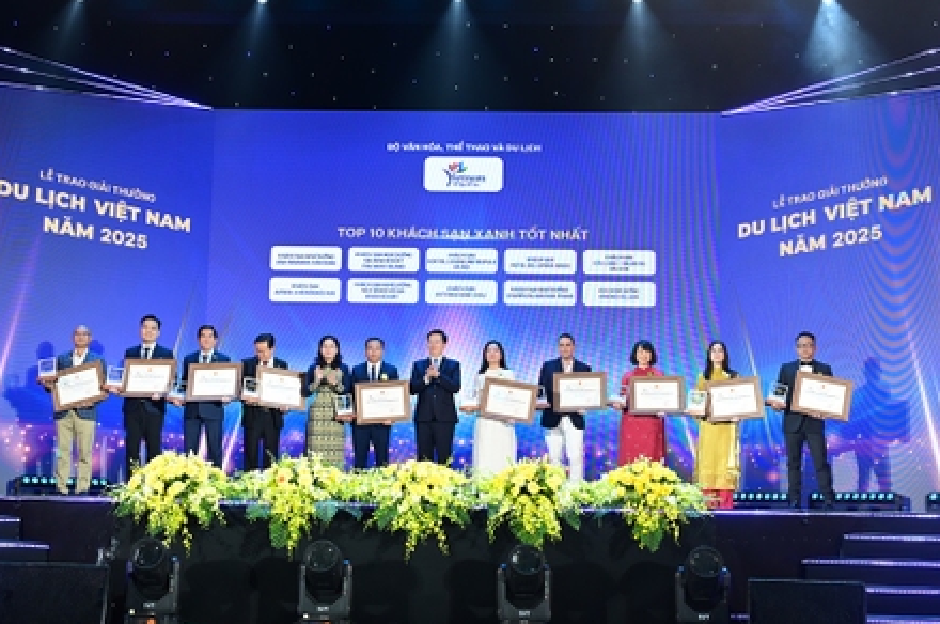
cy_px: 324
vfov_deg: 28.0
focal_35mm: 48
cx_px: 429
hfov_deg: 41.1
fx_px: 1251
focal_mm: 44
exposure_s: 1/160
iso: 1250
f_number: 5
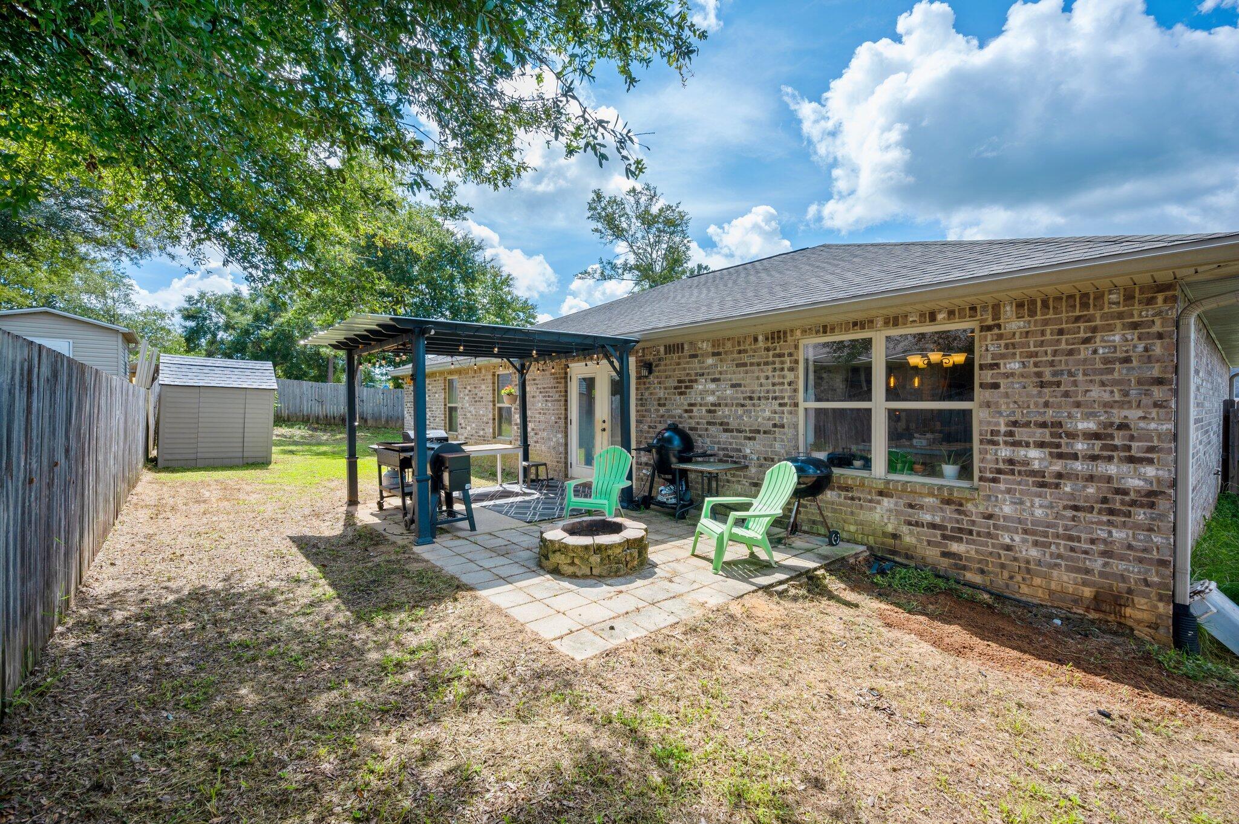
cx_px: 620
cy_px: 412
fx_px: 533
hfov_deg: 98.6
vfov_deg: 75.4
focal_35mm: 16
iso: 100
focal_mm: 15.5
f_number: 9
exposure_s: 1/160
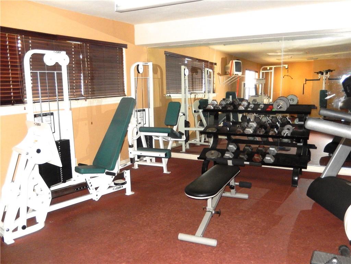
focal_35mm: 32
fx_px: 324
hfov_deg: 56.8
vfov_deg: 44.2
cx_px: 176
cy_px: 132
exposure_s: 1/30
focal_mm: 5.7
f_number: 3.8
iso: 640
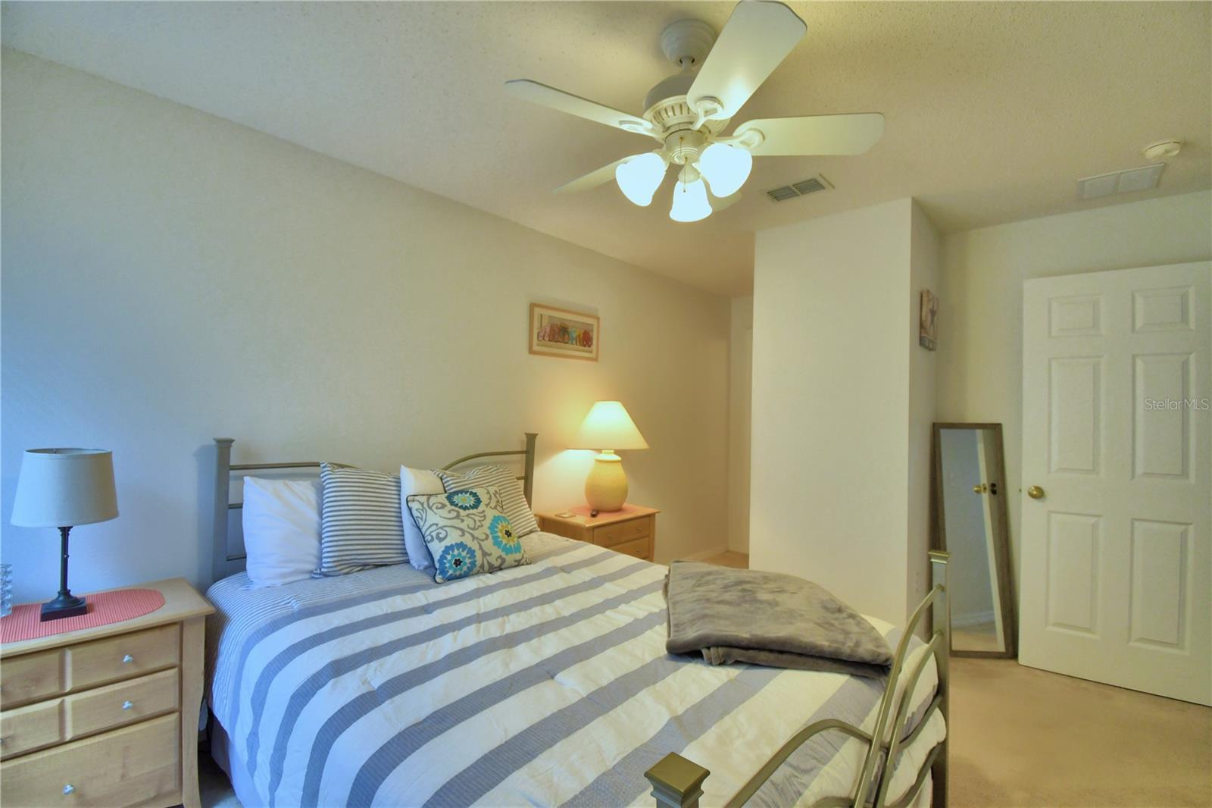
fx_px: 505
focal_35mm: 15
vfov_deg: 77.3
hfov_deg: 100.4
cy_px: 404
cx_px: 606
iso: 400
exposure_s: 1/80
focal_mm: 10
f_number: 4.5
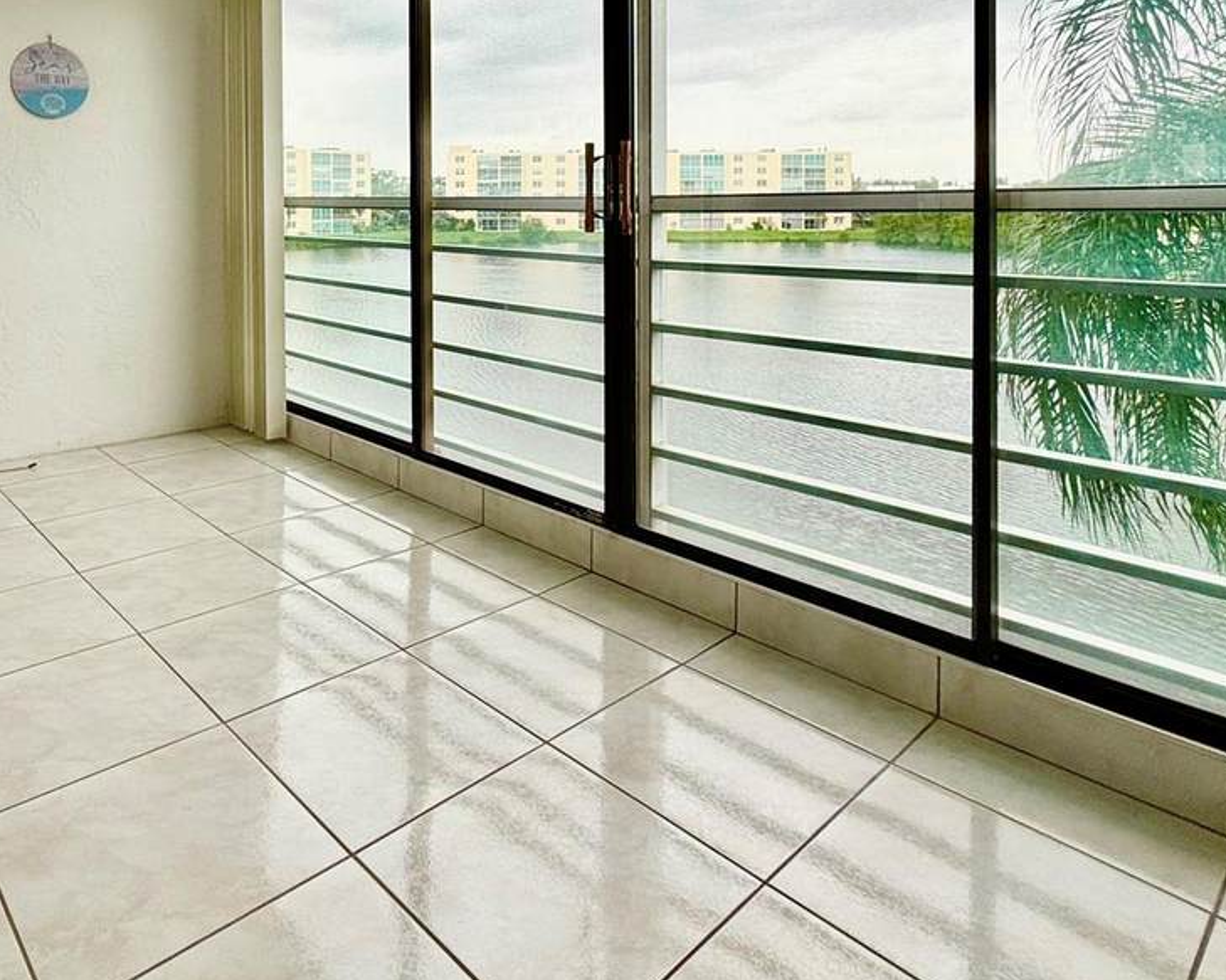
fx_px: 871
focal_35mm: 24
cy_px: 208
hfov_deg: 68.7
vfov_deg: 55.0
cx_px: 431
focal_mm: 2.22
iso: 40
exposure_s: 1/109
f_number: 2.2
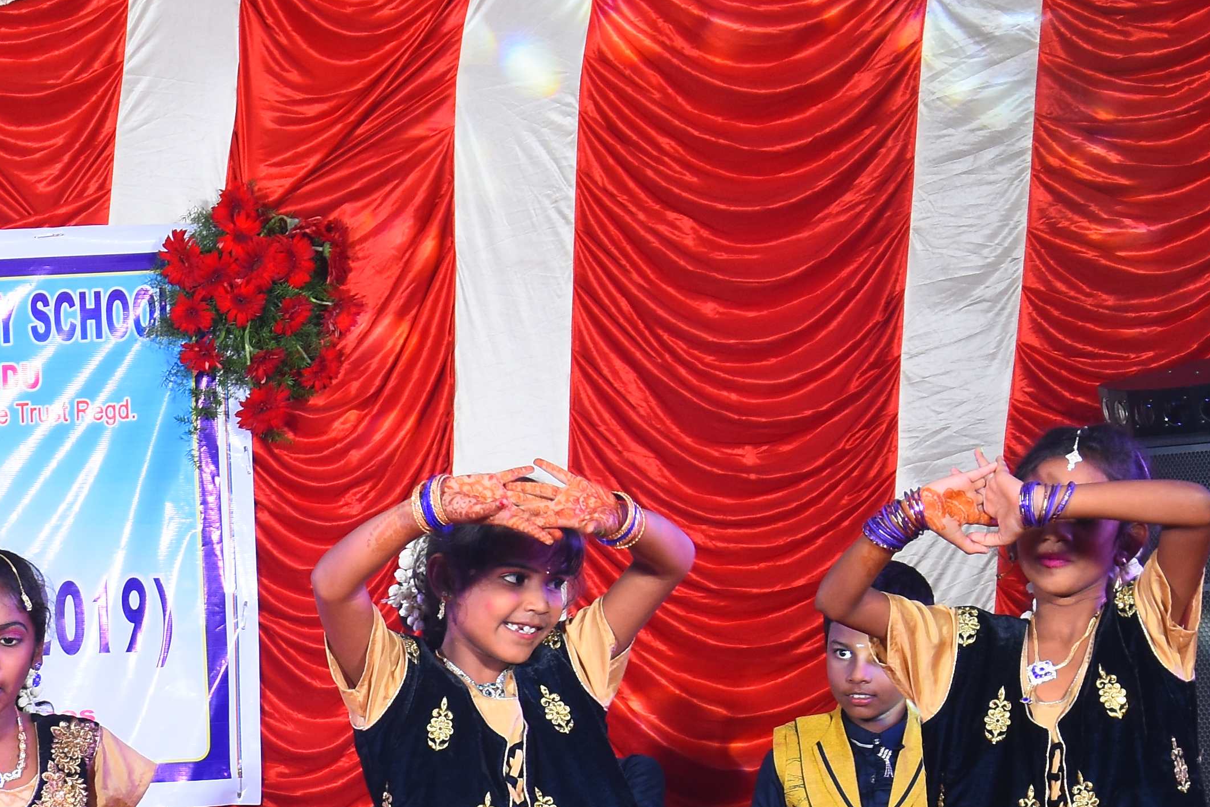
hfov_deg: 11.3
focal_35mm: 178
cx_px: -255
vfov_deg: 7.7
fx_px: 5982
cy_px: 861
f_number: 5.6
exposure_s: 1/125
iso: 320
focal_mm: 42
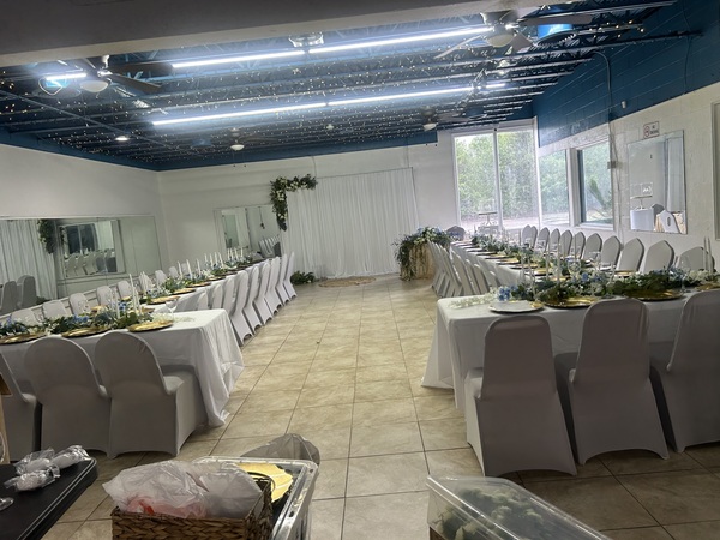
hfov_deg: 67.3
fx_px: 541
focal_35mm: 26
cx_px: 360
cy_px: 270
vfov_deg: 53.1
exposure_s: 1/120
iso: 64
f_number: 1.5
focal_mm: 5.7
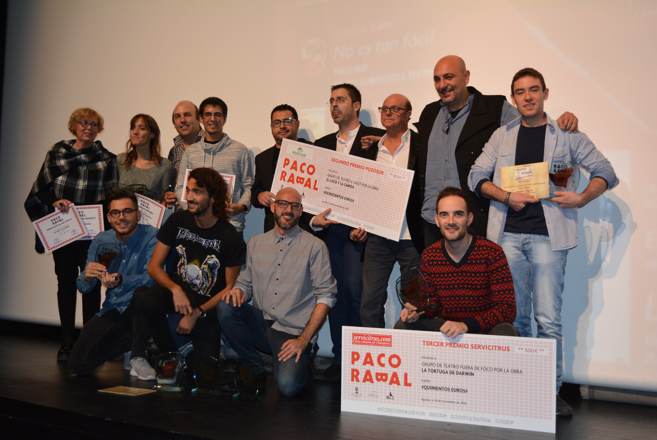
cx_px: 328
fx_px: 822
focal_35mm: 45
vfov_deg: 29.9
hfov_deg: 43.6
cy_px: 220
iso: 640
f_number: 4.2
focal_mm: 30
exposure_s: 1/60
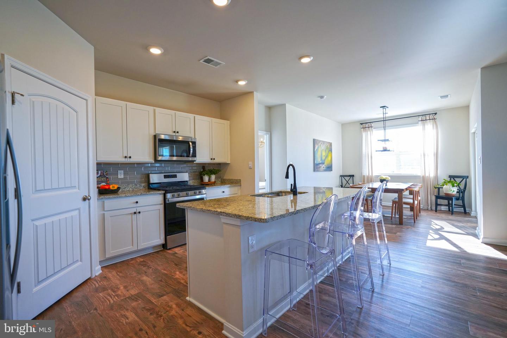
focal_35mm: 16
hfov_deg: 96.7
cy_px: 169
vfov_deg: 73.7
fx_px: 225
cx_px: 254
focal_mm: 16
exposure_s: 1/160
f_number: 4
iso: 400
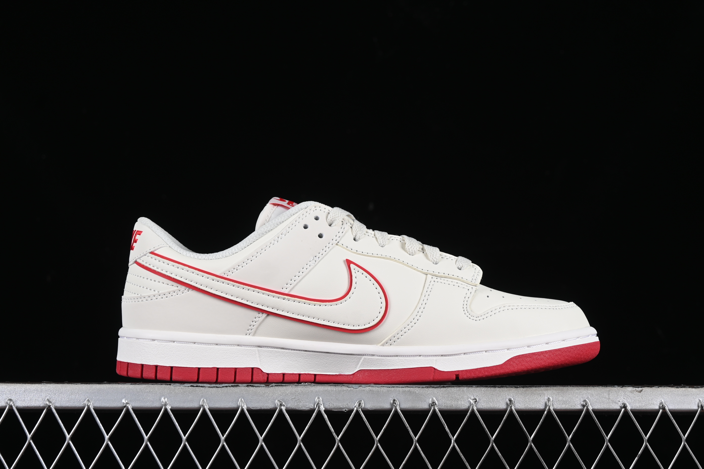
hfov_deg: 27.0
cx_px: 352
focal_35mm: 75
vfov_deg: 18.2
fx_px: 1467
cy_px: 234
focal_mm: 50
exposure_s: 1/80
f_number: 8
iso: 160
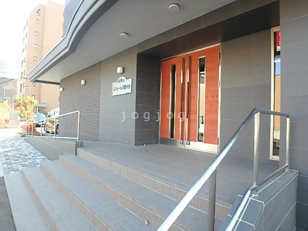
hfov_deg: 79.0
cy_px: 116
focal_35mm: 21
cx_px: 154
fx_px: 187
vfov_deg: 63.4
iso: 125
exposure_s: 1/100
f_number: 3.5
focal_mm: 3.7
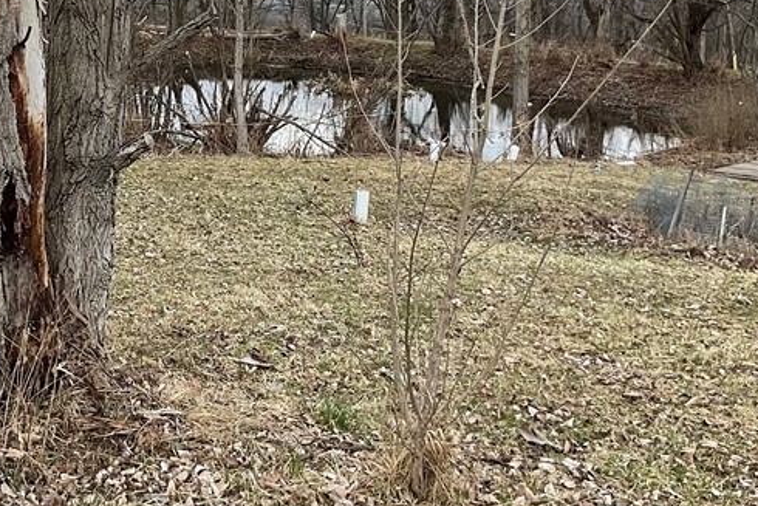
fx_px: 1327
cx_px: 125
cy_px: 26
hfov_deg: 30.9
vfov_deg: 21.0
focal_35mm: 63
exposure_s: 1/1015
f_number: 1.8
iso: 16
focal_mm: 3
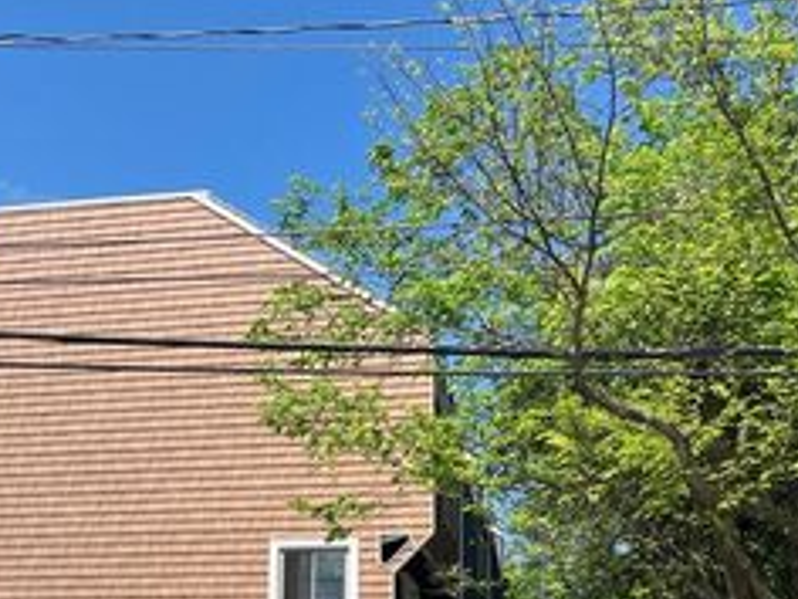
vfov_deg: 25.8
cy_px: 530
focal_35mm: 55
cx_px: 264
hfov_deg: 34.6
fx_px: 1268
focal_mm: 5.1
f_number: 1.6
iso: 50
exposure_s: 1/3413
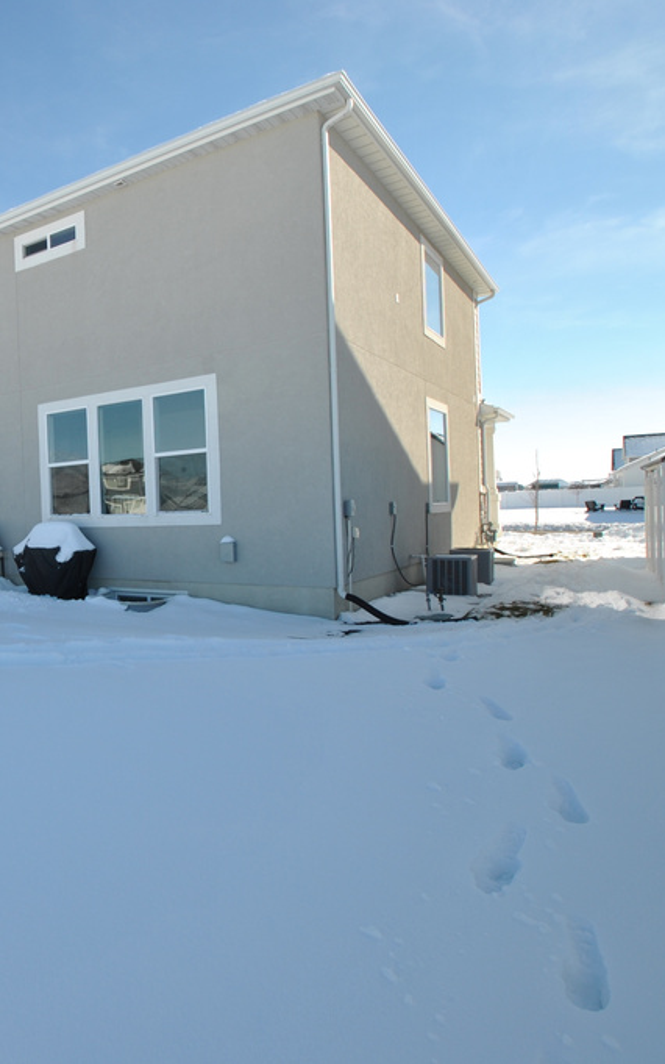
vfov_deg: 77.1
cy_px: 530
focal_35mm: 23
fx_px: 667
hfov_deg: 46.0
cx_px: 25
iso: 100
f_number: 8
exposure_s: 1/250
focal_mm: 10
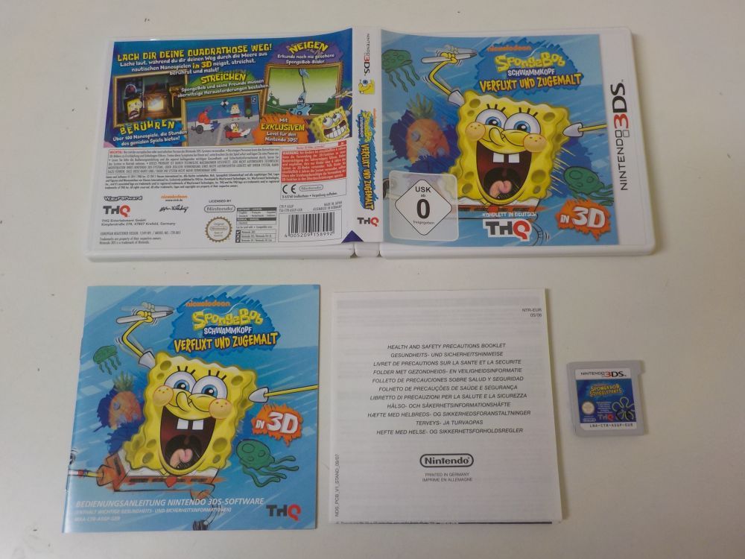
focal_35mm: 30
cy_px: 280
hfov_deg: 60.0
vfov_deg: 46.8
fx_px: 646
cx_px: 372
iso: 125
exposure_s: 1/30
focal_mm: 4.1
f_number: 3.3
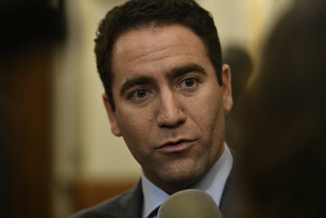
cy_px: 109
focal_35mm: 122
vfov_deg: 11.2
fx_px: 1105
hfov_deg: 16.8
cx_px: 163
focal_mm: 122
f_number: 2.8
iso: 2500
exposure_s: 1/250
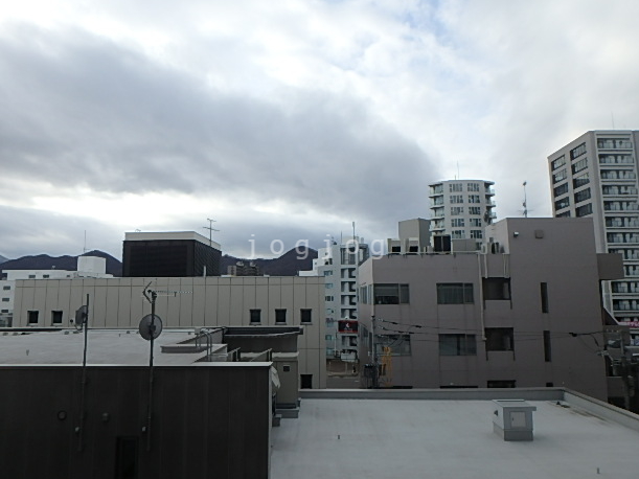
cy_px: 247
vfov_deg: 61.1
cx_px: 318
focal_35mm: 22
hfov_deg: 76.4
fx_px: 406
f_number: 3.5
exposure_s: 1/1000
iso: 125
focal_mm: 3.7
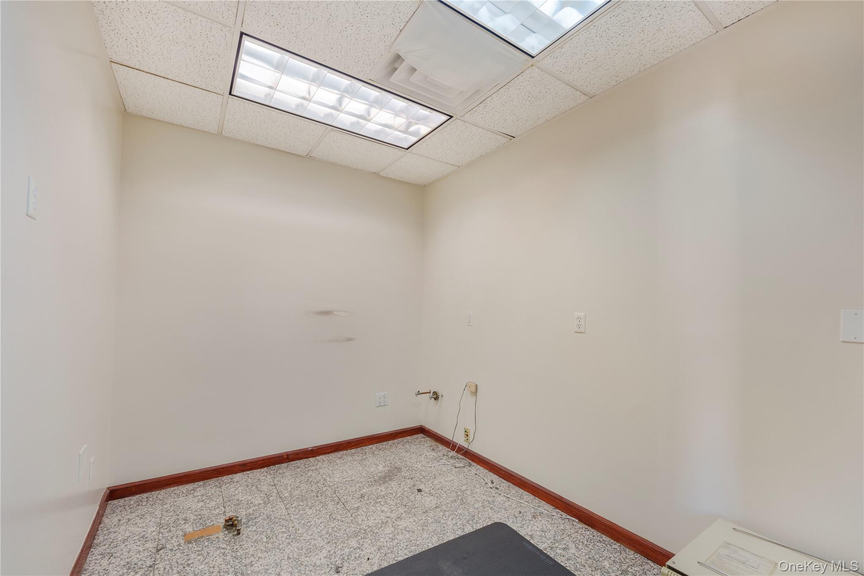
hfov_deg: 104.3
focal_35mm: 14
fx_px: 336
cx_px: 432
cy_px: 288
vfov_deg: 81.2
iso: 100
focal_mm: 14
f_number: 8
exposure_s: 1/1.25
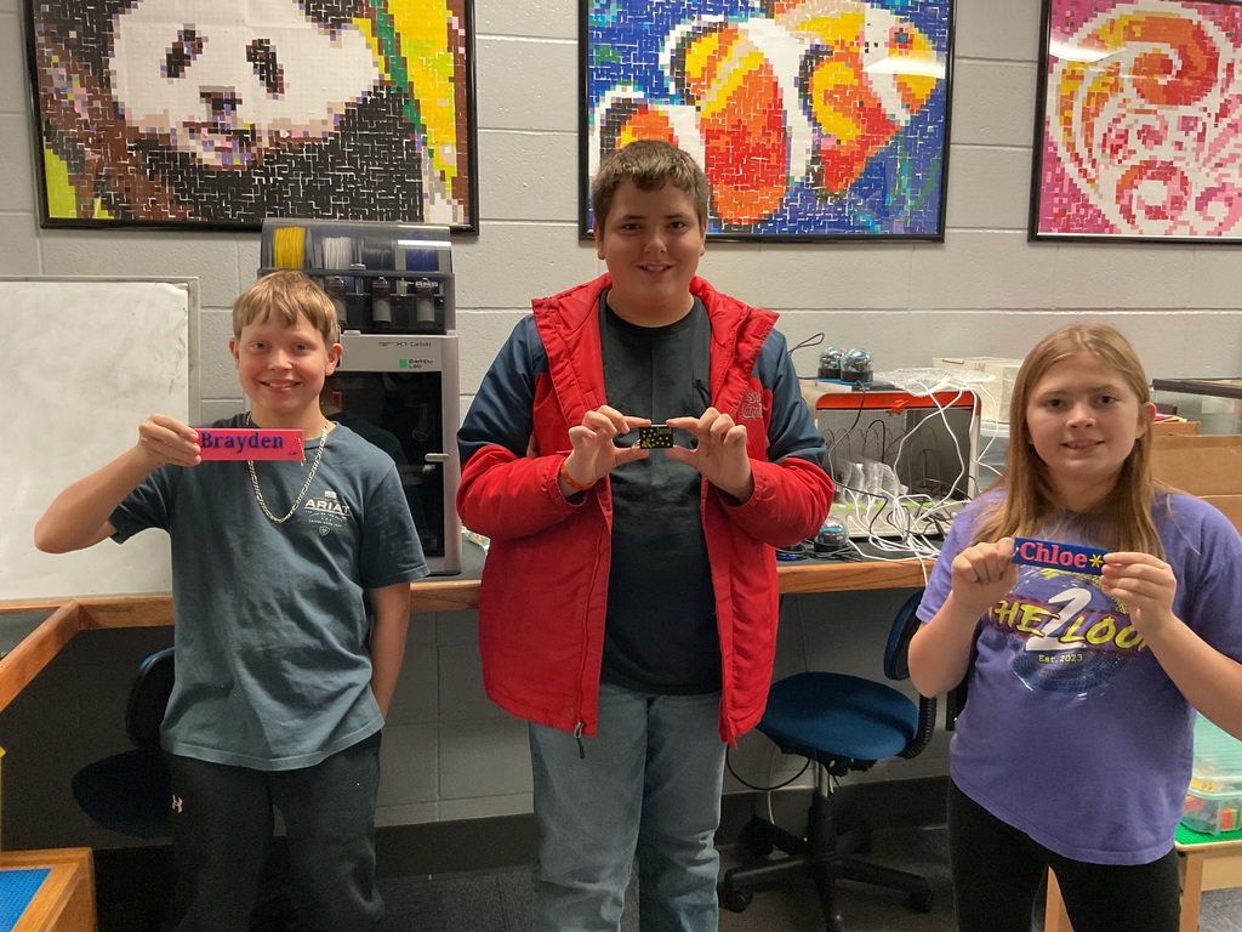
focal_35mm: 29
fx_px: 1041
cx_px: 621
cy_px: 466
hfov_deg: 61.7
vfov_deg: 48.2
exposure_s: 1/40
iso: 250
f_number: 1.8
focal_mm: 3
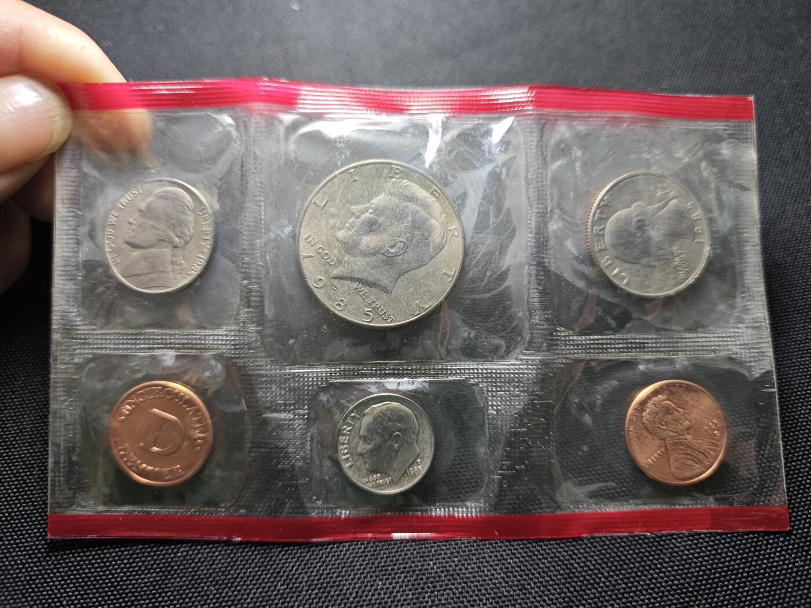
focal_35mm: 24
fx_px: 562
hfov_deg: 71.6
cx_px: 406
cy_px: 304
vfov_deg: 56.8
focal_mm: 5.84
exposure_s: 1/95.4
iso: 160
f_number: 1.6
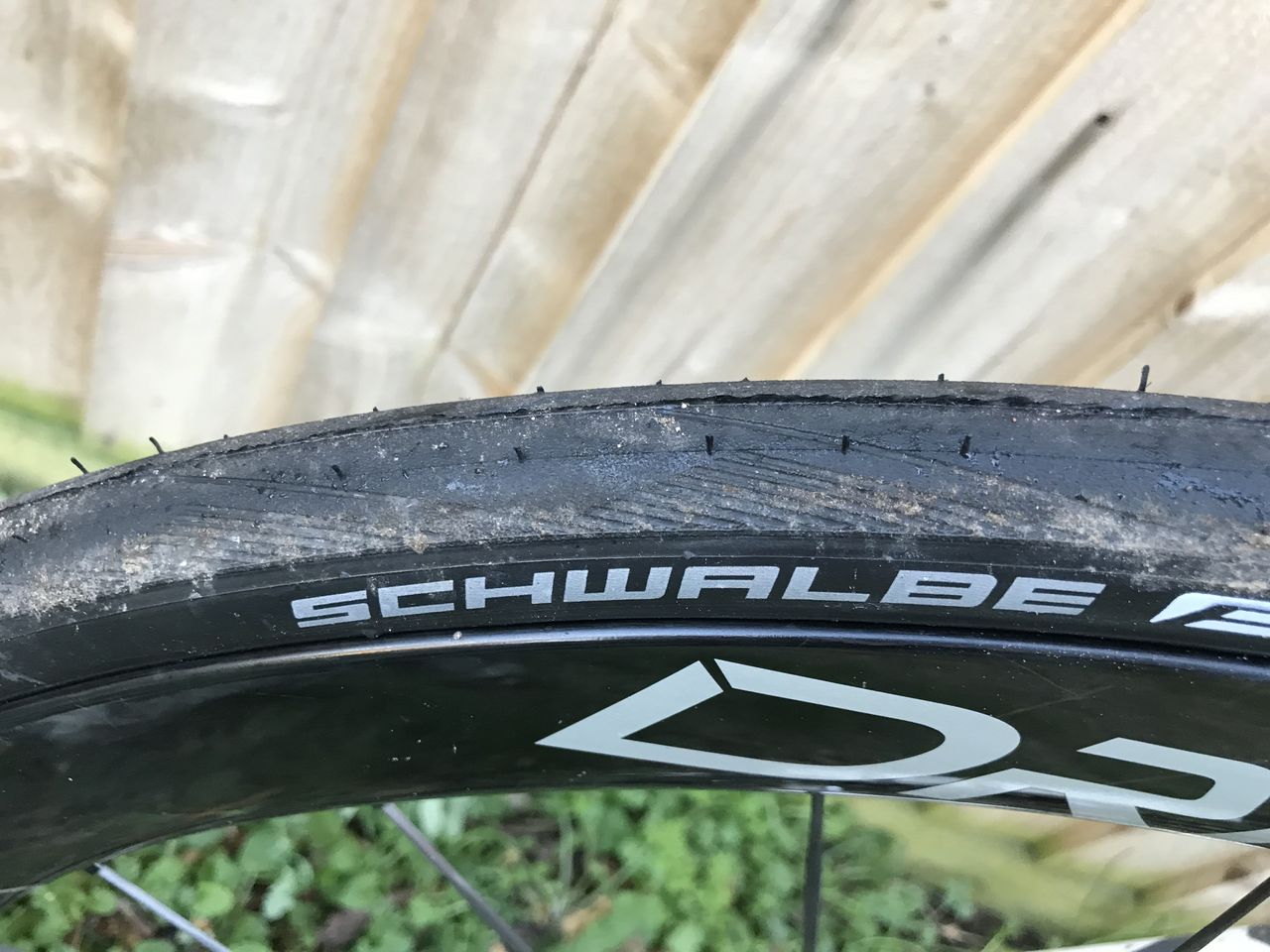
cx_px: 635
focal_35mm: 28
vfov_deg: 49.7
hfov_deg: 63.4
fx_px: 1027
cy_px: 476
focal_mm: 3.99
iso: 40
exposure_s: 1/25
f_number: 1.8
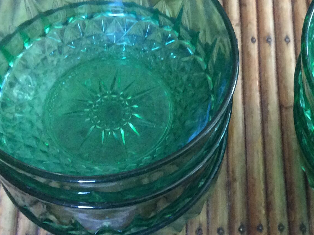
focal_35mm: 73
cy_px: 110
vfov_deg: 20.1
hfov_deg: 26.2
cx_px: 254
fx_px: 661
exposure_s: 1/25
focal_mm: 3.3
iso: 250
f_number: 2.4
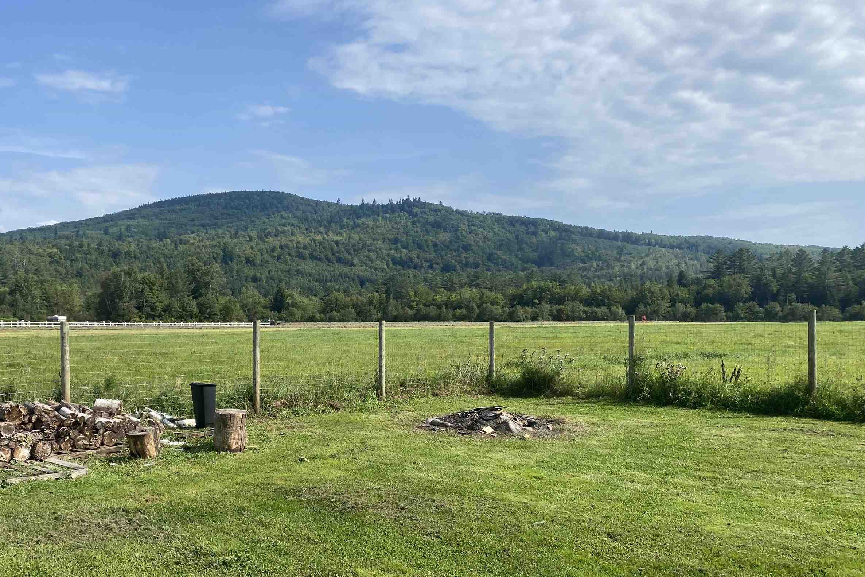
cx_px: 327
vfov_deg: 37.7
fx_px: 841
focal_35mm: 35
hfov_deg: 53.9
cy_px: 355
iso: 32
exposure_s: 1/3040
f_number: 1.8
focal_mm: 4.25
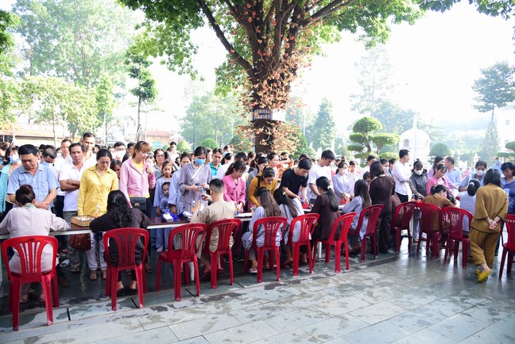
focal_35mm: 24
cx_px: 258
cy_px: 172
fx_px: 343
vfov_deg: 53.2
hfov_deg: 73.7
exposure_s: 1/40
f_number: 4
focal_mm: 24
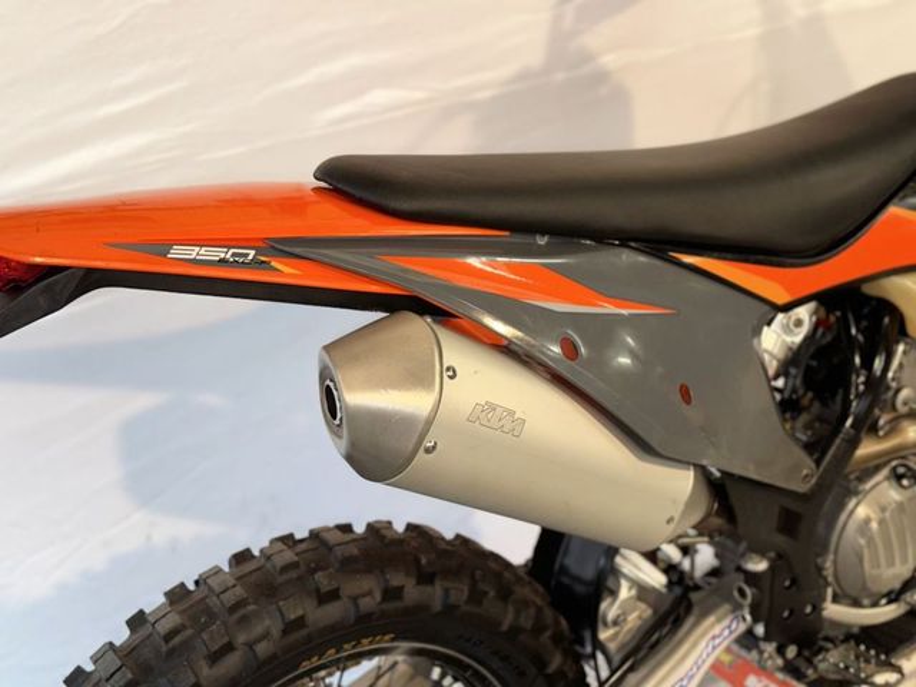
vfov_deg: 30.3
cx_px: 458
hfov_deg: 39.7
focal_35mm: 48
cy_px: 344
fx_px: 1270
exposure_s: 1/35
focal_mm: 6.86
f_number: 1.78
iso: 40
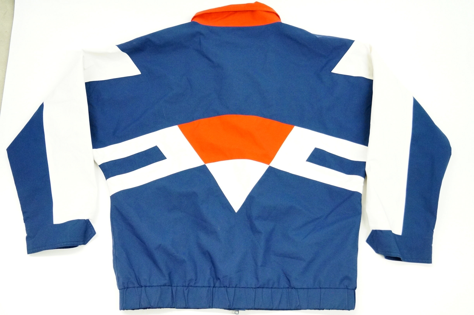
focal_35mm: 45
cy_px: 158
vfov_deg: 29.8
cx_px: 237
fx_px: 592
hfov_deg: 43.7
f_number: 4.5
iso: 3200
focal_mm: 30
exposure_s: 1/50
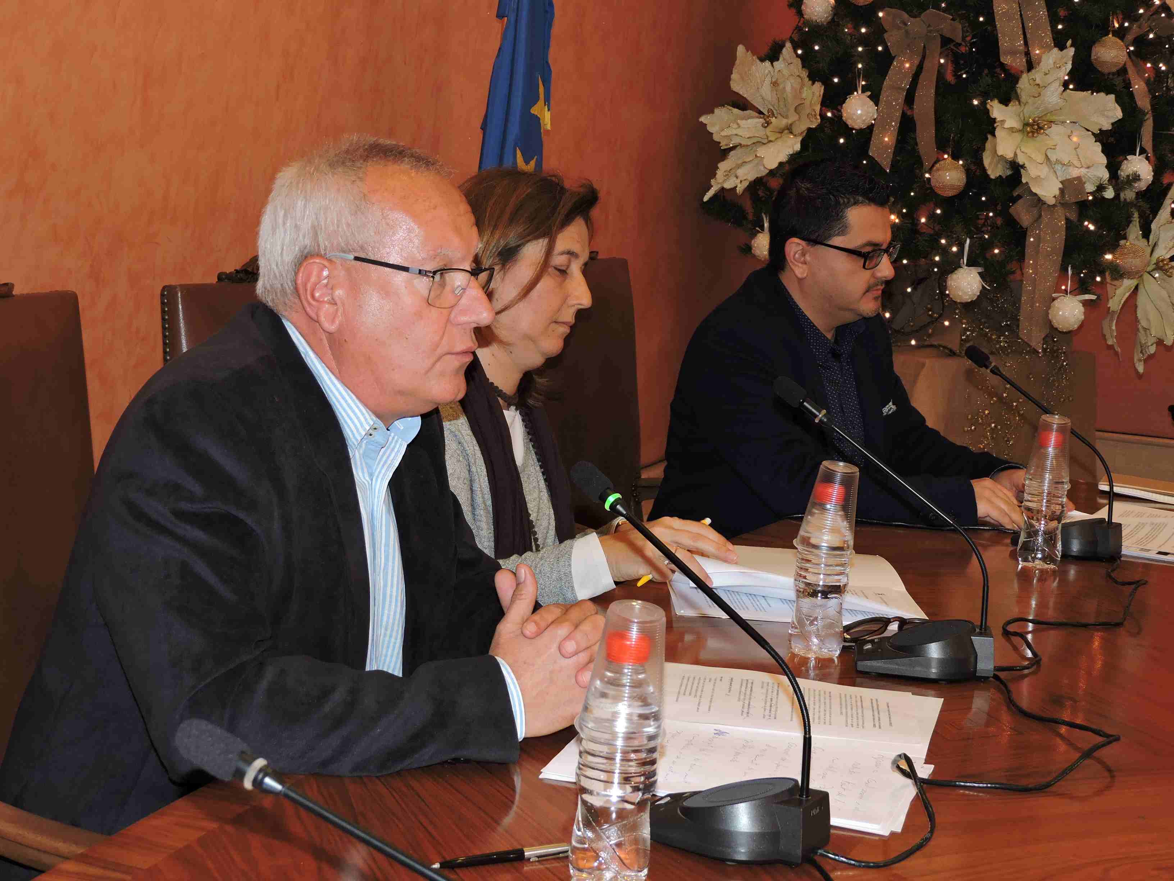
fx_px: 2035
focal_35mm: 60
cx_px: 587
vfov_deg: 24.4
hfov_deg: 32.2
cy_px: 440
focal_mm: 10.7
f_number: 3.7
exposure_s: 1/40
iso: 200
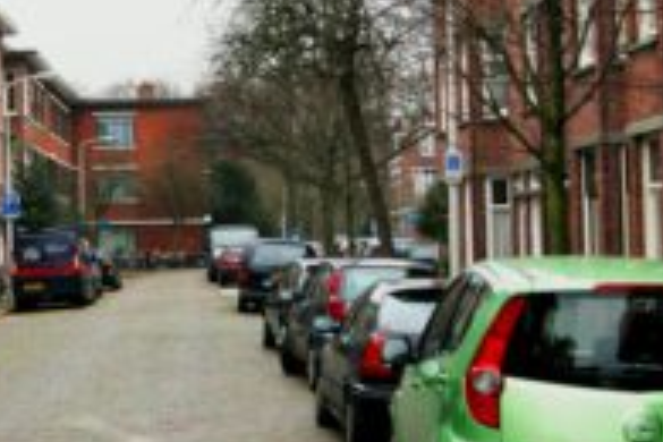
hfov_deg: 22.3
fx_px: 1657
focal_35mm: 90
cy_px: 180
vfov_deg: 15.2
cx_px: 122
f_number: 5.6
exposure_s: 1/60
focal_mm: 26
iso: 400
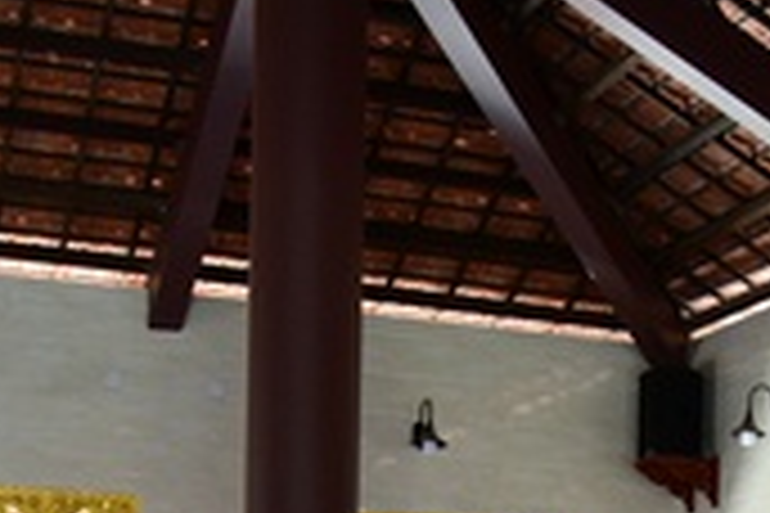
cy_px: 904
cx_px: 563
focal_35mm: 91
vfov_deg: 13.6
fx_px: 1946
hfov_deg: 22.2
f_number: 5
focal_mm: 24
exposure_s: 1/60
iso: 1000
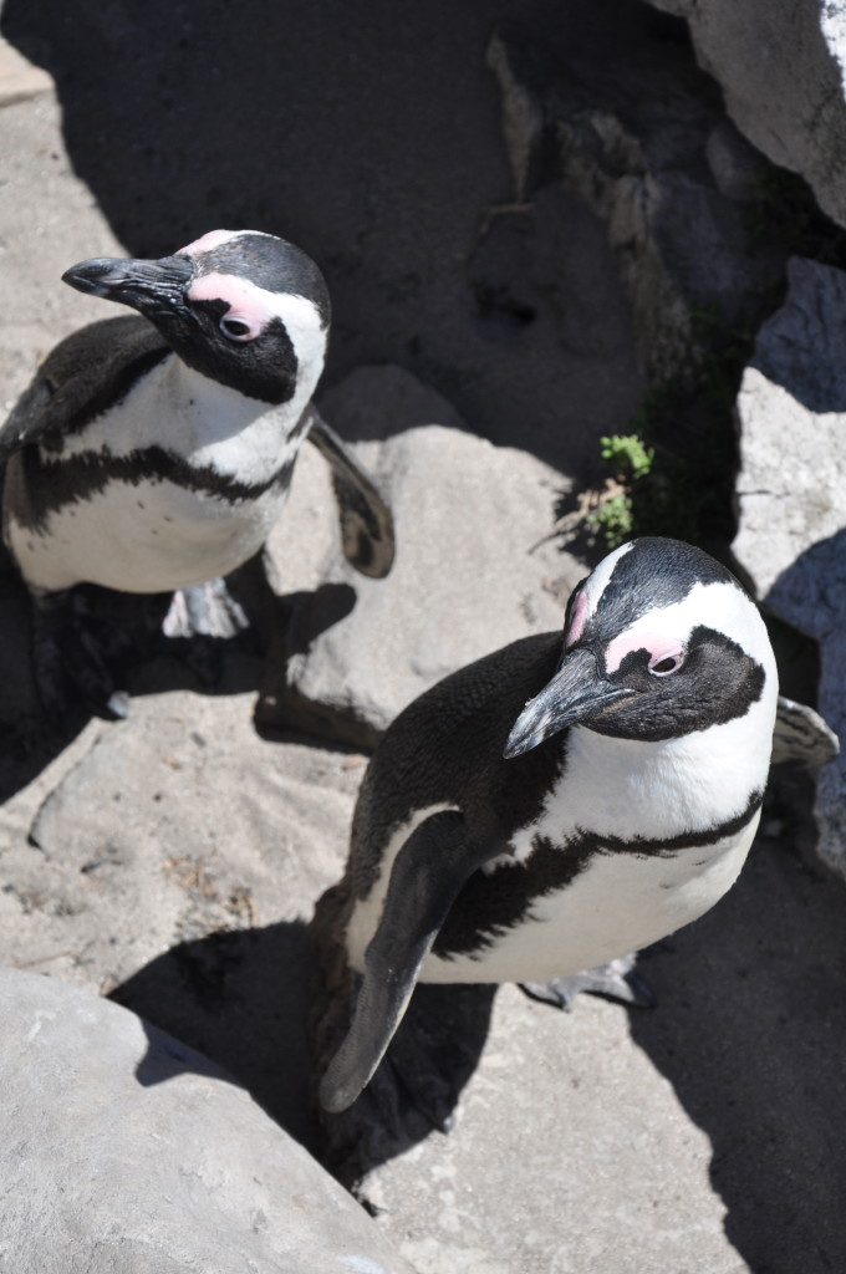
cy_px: 637
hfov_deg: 12.1
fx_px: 3976
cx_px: 423
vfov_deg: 18.2
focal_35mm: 112
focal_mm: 75
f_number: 9
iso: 200
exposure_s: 1/320
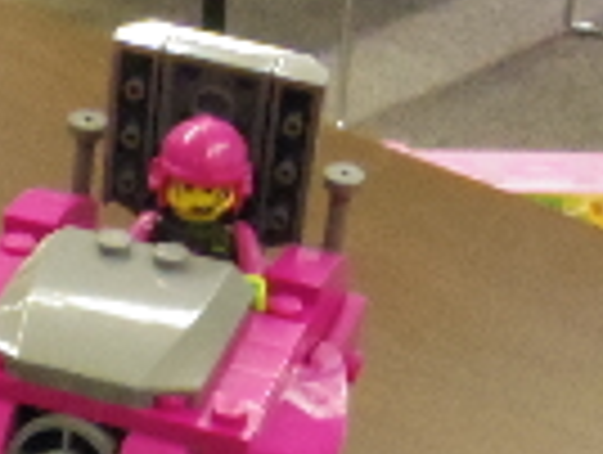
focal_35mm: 134
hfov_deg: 14.5
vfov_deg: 10.3
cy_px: 895
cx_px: 22
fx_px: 2338
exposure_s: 1/50
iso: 2000
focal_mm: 5.4
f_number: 6.3
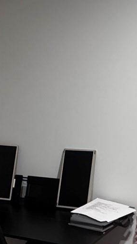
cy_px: 150
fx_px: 394
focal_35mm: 61
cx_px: 97
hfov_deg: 19.6
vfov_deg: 34.2
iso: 320
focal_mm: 2.22
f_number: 2.2
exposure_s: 1/60
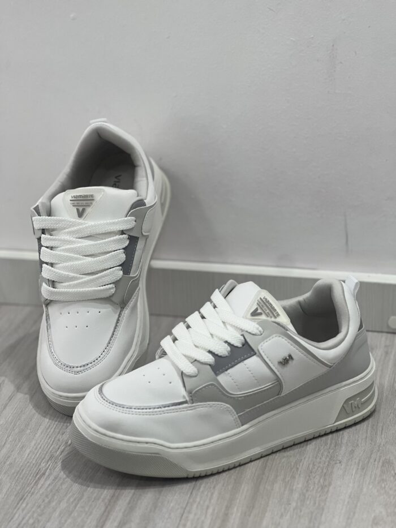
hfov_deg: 19.1
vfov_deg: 25.3
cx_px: 198
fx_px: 1174
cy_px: 264
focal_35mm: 77
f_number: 2.8
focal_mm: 9
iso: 250
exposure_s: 1/120
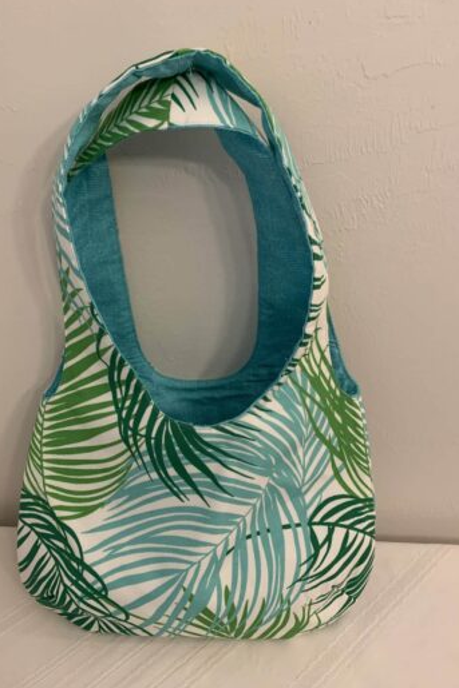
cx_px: 195
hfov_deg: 46.2
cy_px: 340
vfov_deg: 65.5
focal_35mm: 28
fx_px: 536
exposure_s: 1/60
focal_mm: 4.25
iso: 250
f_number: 1.8
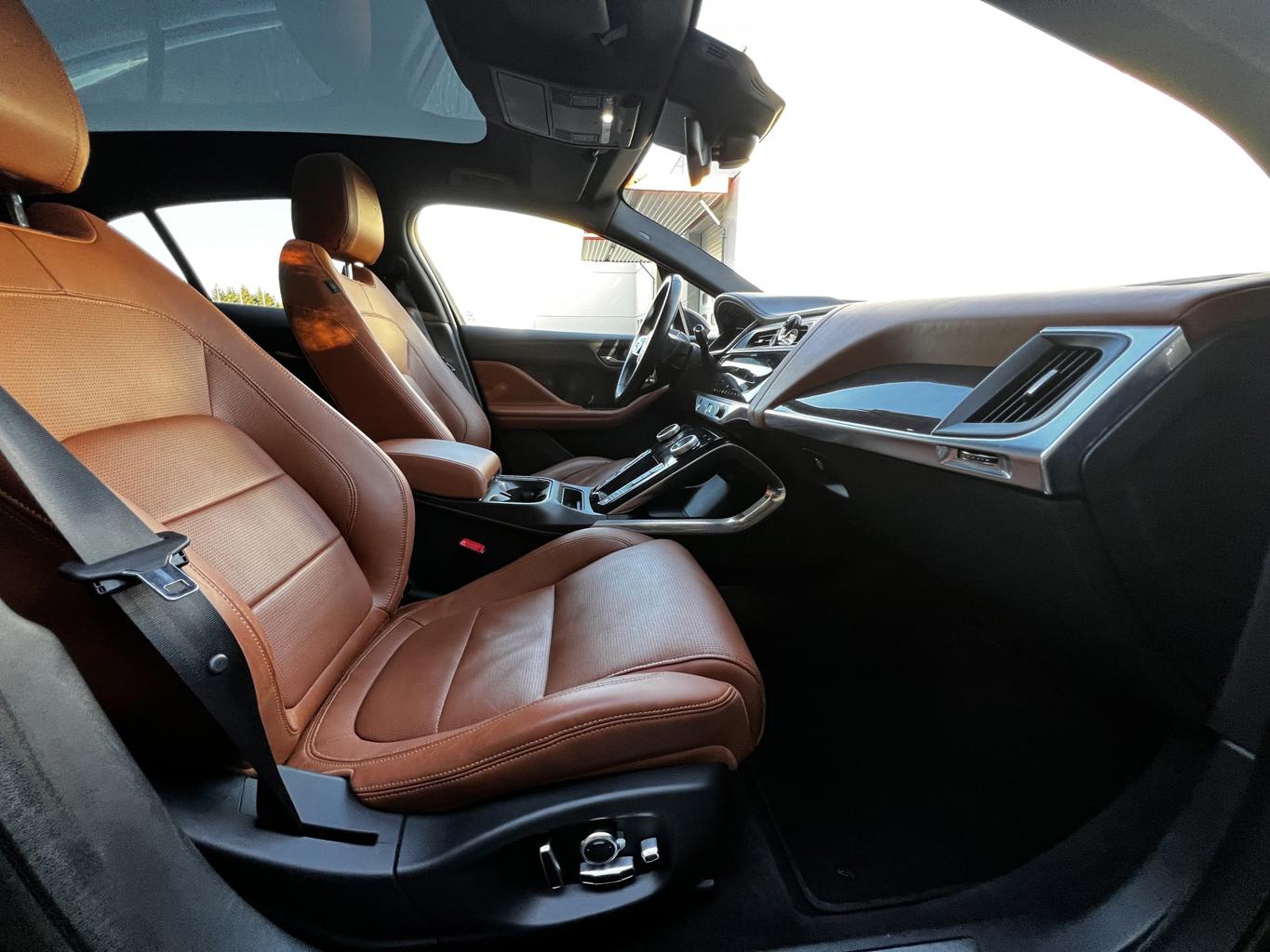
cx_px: 635
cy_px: 476
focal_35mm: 13
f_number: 1.8
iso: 160
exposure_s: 1/99
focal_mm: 1.57
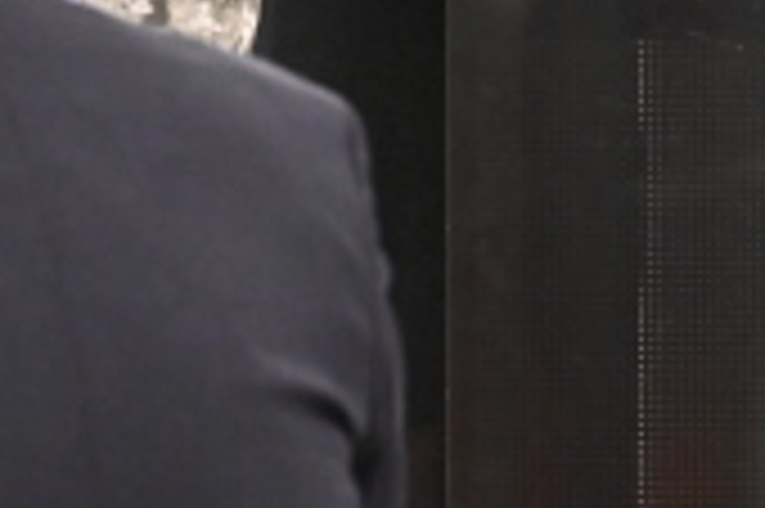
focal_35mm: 571
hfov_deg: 3.6
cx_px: 220
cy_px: 7
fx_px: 12122
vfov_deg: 2.4
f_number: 6.3
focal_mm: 135
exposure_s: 1/80
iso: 3200
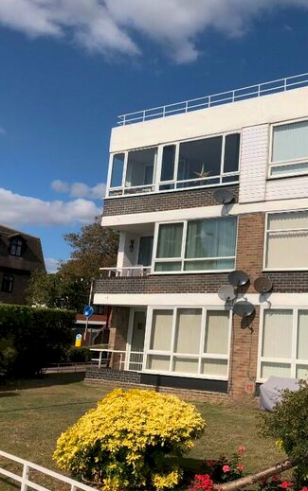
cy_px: 244
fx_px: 536
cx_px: 278
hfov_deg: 30.6
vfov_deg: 49.3
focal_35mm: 40
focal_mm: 3.99
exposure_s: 1/5348
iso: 20
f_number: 1.8
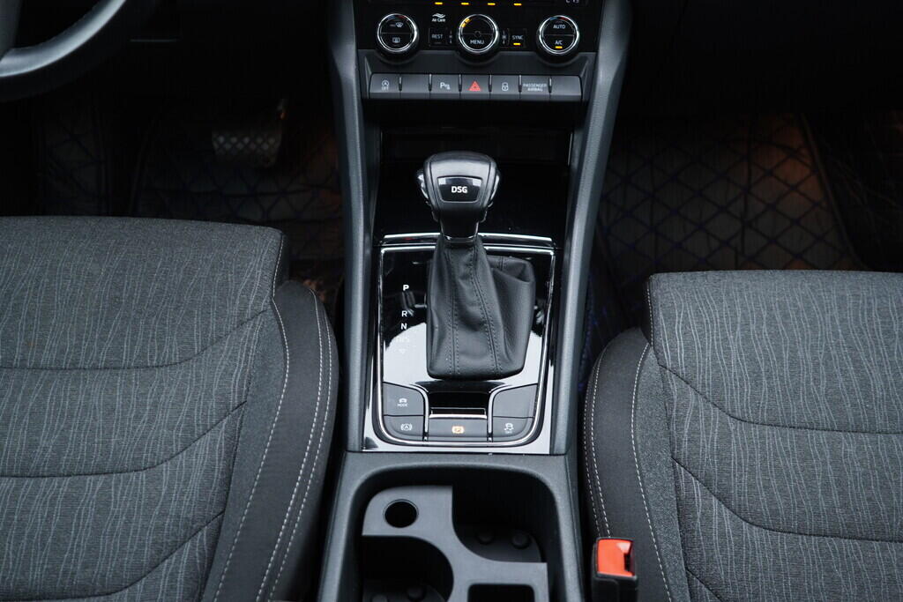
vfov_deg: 36.9
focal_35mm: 36
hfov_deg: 53.1
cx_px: 452
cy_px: 301
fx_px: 903
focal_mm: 24
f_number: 2.8
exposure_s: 1/40
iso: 320
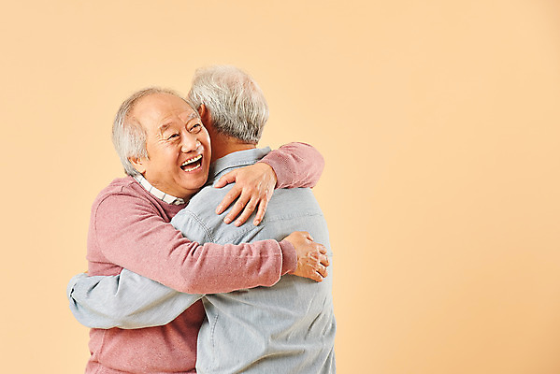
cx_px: 280
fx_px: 2412
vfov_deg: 8.9
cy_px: 187
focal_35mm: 155
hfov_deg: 13.2
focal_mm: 155
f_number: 8
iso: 100
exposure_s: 1/125
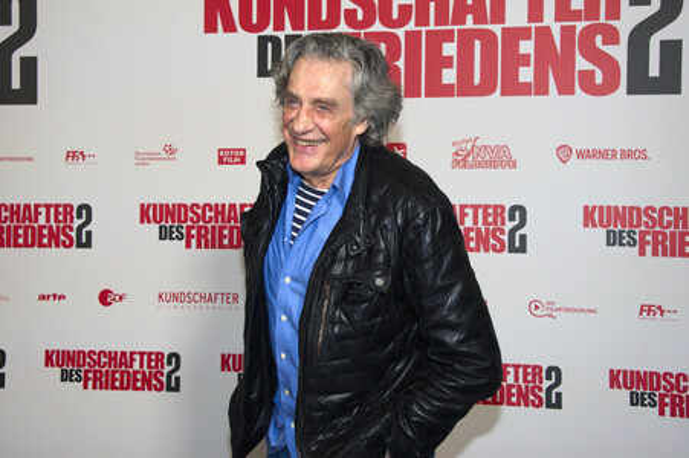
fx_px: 861
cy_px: 229
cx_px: 344
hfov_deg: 43.6
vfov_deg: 29.8
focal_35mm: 45
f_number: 6.3
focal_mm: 45
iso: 1600
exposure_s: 1/125
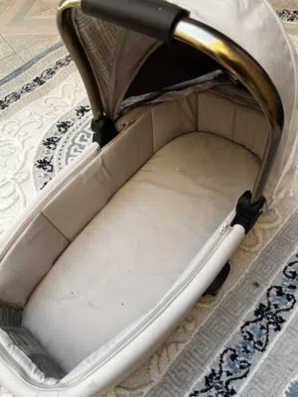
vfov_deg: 67.3
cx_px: 149
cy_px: 198
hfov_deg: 53.1
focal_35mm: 26
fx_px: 298
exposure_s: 1/122
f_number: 1.6
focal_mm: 5.1
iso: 32
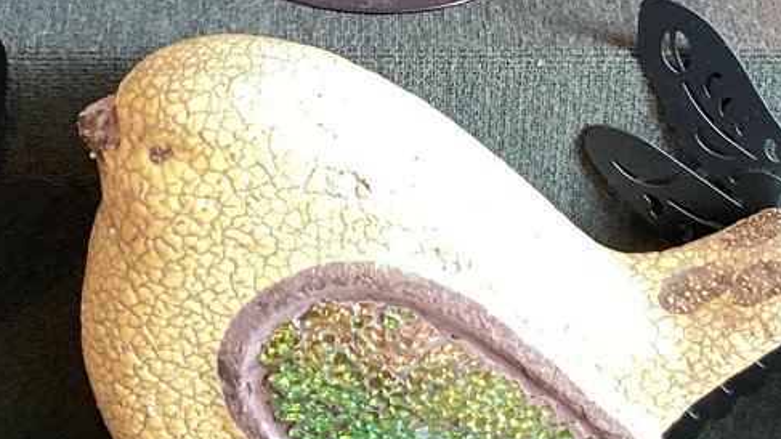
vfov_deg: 11.5
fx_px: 2175
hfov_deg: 20.4
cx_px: 435
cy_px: 33
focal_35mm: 105
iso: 200
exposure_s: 1/50
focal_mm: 3.3
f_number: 2.4
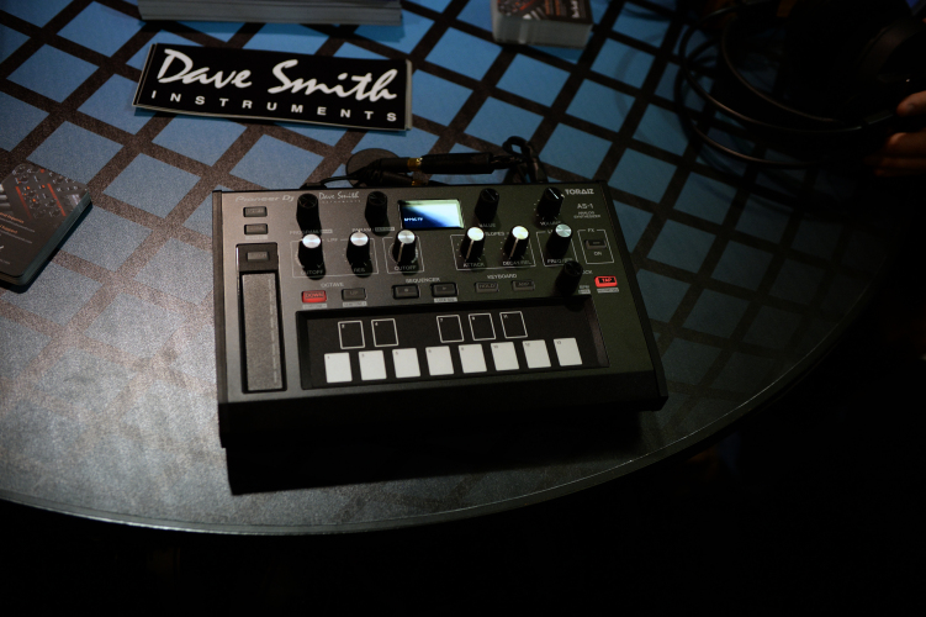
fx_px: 900
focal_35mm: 35
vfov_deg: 37.8
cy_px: 308
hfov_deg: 54.5
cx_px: 463
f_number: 5
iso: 3200
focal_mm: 35
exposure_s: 1/640
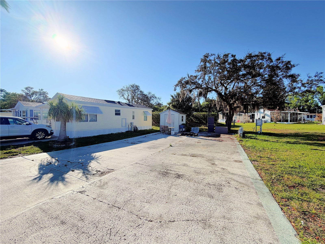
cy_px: 122
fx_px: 131
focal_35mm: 14
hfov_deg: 102.1
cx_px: 162
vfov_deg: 85.7
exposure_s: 1/1211
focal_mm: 2.22
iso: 20
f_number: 2.2
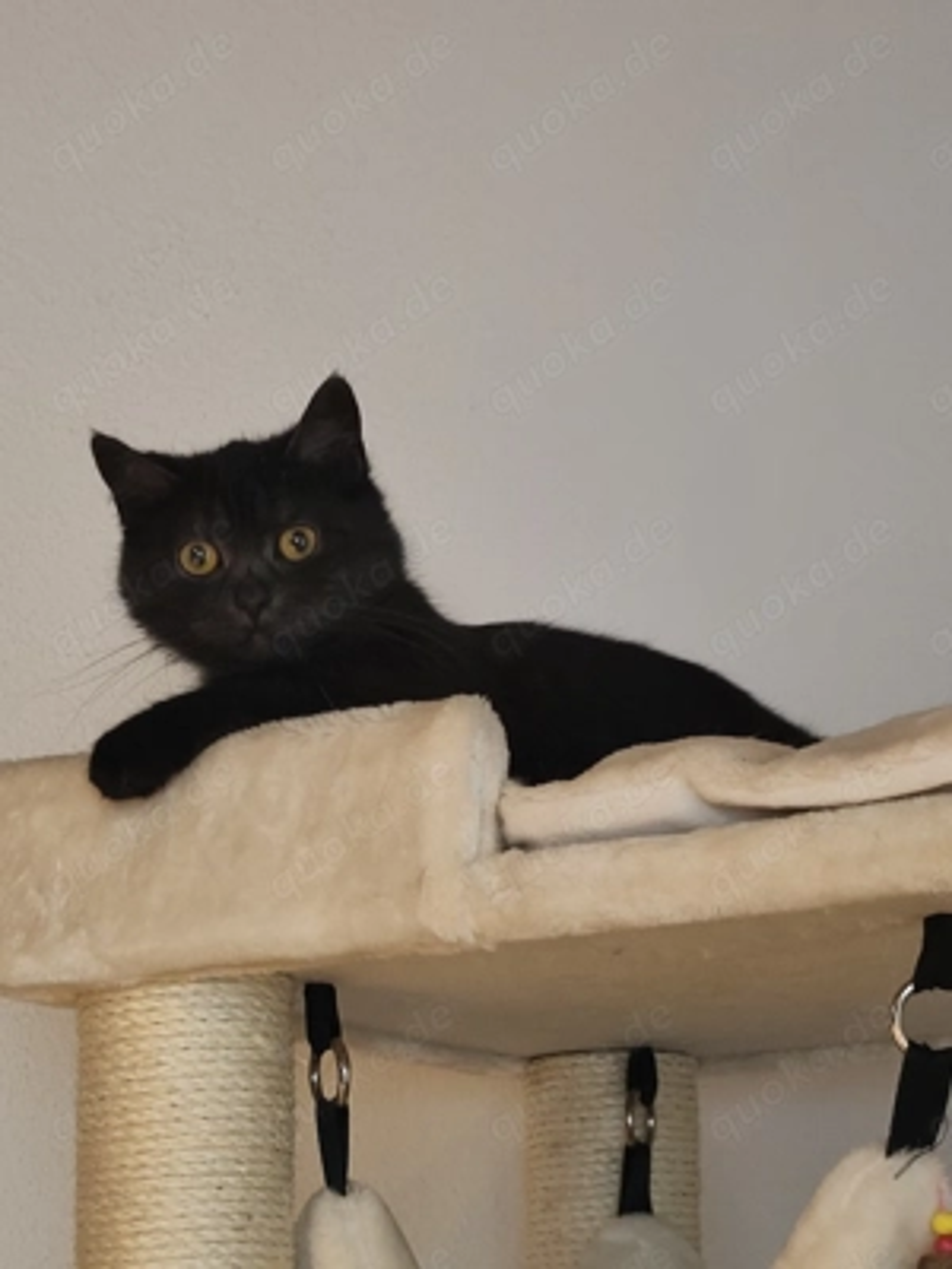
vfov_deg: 23.0
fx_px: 3117
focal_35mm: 85
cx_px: 476
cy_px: 634
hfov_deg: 17.4
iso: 3200
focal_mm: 6.19
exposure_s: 1/68.1
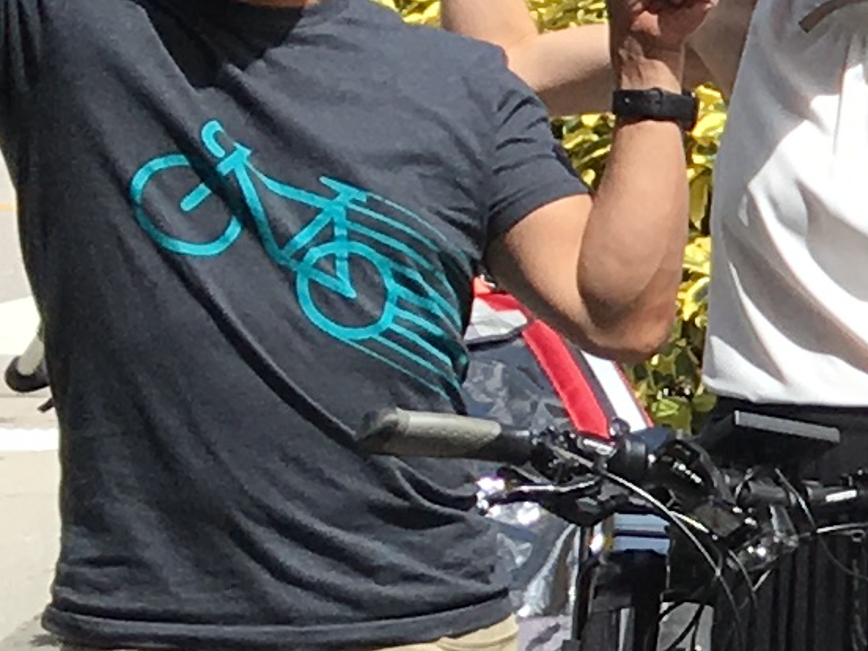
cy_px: 591
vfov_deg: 7.0
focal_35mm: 212
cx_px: 2538
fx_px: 5316
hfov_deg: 8.1
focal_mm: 4.15
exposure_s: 1/1012
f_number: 2.2
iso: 25
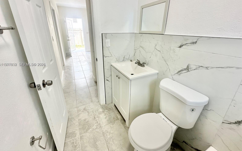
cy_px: 65
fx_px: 99
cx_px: 120
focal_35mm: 15
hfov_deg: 101.5
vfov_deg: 74.4
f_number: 2.2
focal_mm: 2.22
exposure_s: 1/120
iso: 80
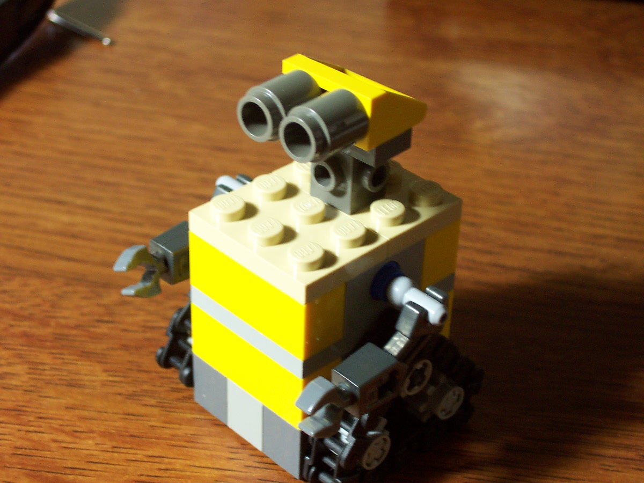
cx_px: 322
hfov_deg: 27.4
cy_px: 242
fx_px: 1321
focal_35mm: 71
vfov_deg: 20.7
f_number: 4
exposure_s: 1/15
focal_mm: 10.8
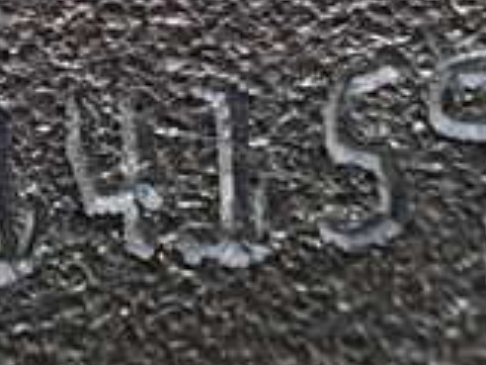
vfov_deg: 12.9
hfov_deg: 17.7
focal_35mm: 110
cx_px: 95
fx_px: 1544
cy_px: -134
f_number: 2.3
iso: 400
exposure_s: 1/125
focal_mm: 5.4
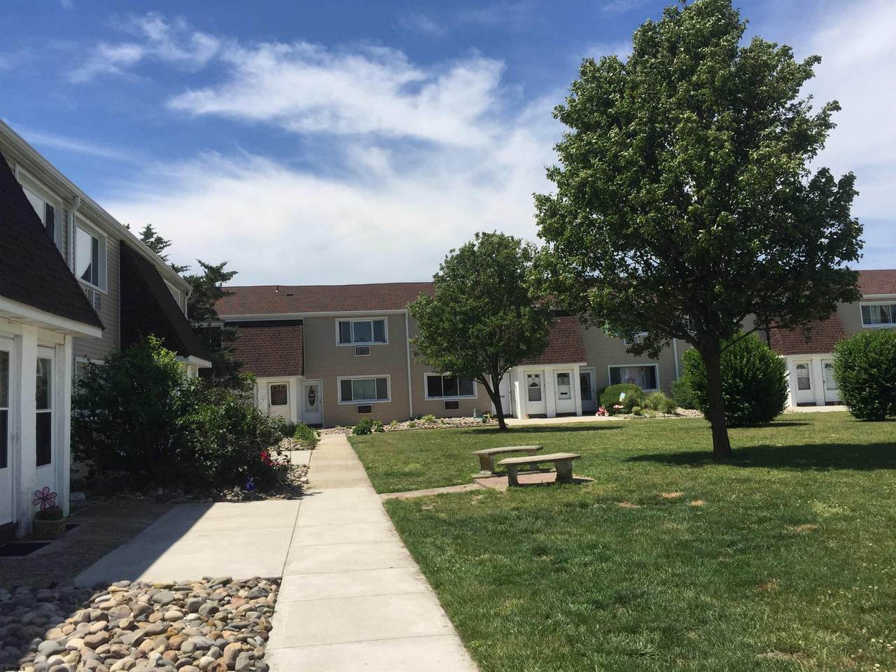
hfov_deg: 61.7
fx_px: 751
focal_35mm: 29
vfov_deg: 48.2
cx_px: 448
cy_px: 336
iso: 32
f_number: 2.2
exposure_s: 1/3049
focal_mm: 4.15
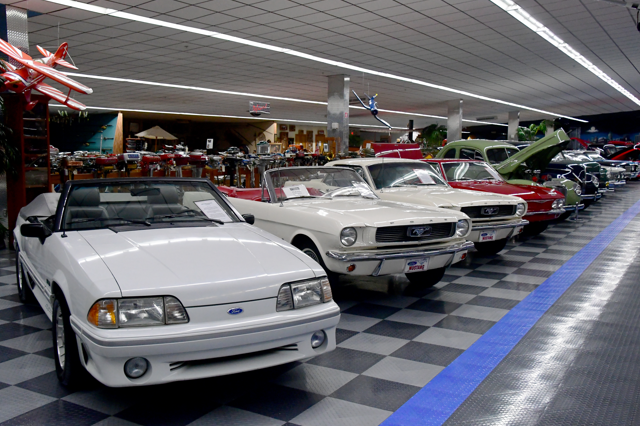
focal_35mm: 34
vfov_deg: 38.9
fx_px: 604
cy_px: 215
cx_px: 320
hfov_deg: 55.8
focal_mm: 22
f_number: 7.1
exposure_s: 1/30
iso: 3200
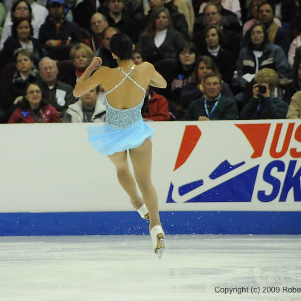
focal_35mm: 386
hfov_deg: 4.5
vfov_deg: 4.5
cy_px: 150
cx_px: 125
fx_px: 3797
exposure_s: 1/800
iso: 3200
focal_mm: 200
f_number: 5.6
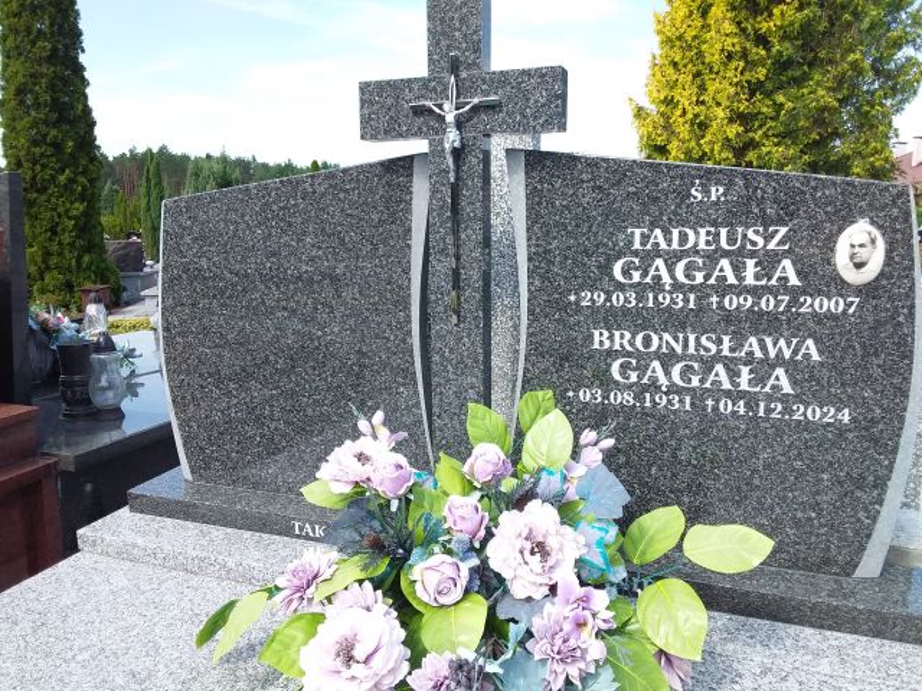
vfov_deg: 49.7
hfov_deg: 63.4
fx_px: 746
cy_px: 346
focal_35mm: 28
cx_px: 461
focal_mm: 2.91
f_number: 1.9
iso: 40
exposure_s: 1/587
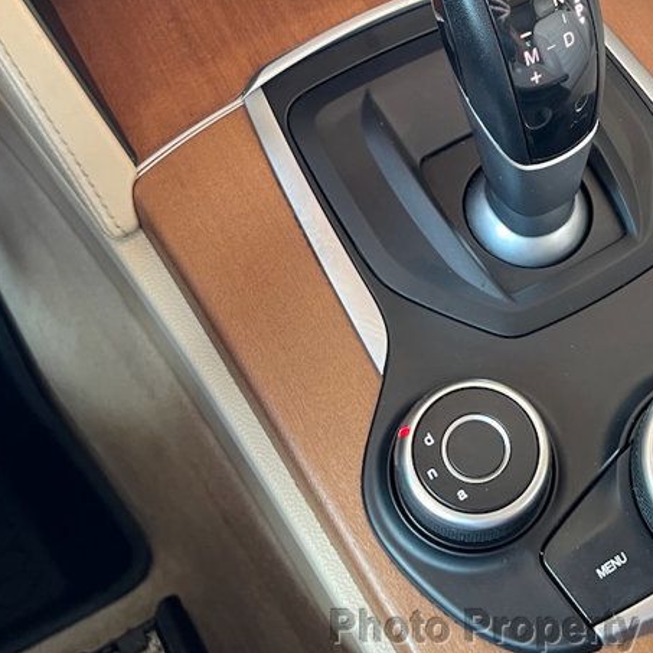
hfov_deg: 32.2
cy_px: 123
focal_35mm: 52
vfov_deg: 31.8
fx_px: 1110
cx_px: 490
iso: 250
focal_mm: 5.7
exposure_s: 1/60
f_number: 1.5
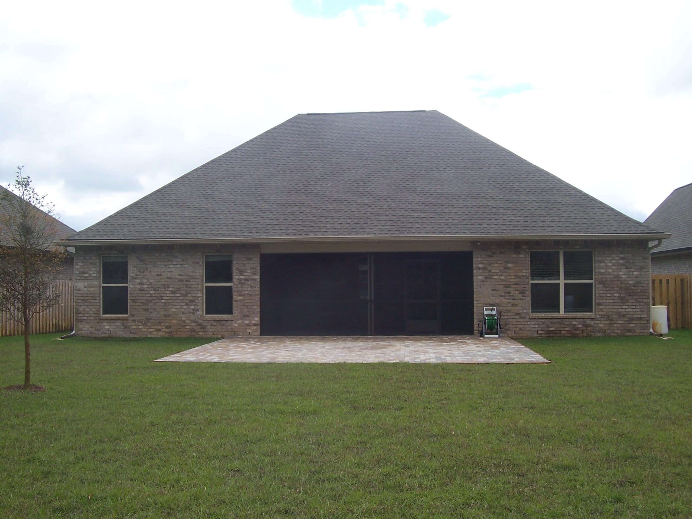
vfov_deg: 41.8
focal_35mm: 34
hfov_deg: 54.0
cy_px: 260
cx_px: 346
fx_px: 680
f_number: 5.6
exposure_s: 1/250
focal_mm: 5.6
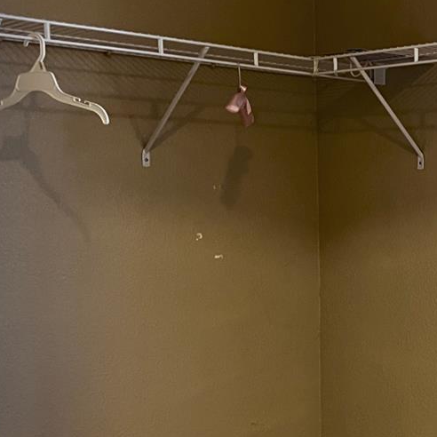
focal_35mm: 70
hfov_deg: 23.8
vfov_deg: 24.6
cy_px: 274
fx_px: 1000
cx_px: 421
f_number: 1.5
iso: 400
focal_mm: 5.7
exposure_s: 1/60
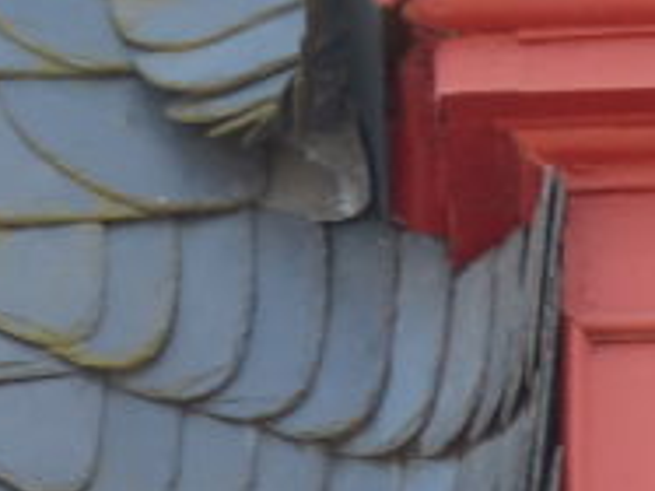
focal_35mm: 949
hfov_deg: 2.1
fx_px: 17945
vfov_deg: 1.6
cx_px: 1247
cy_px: 333
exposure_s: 1/160
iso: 100
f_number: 4
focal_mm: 31.1
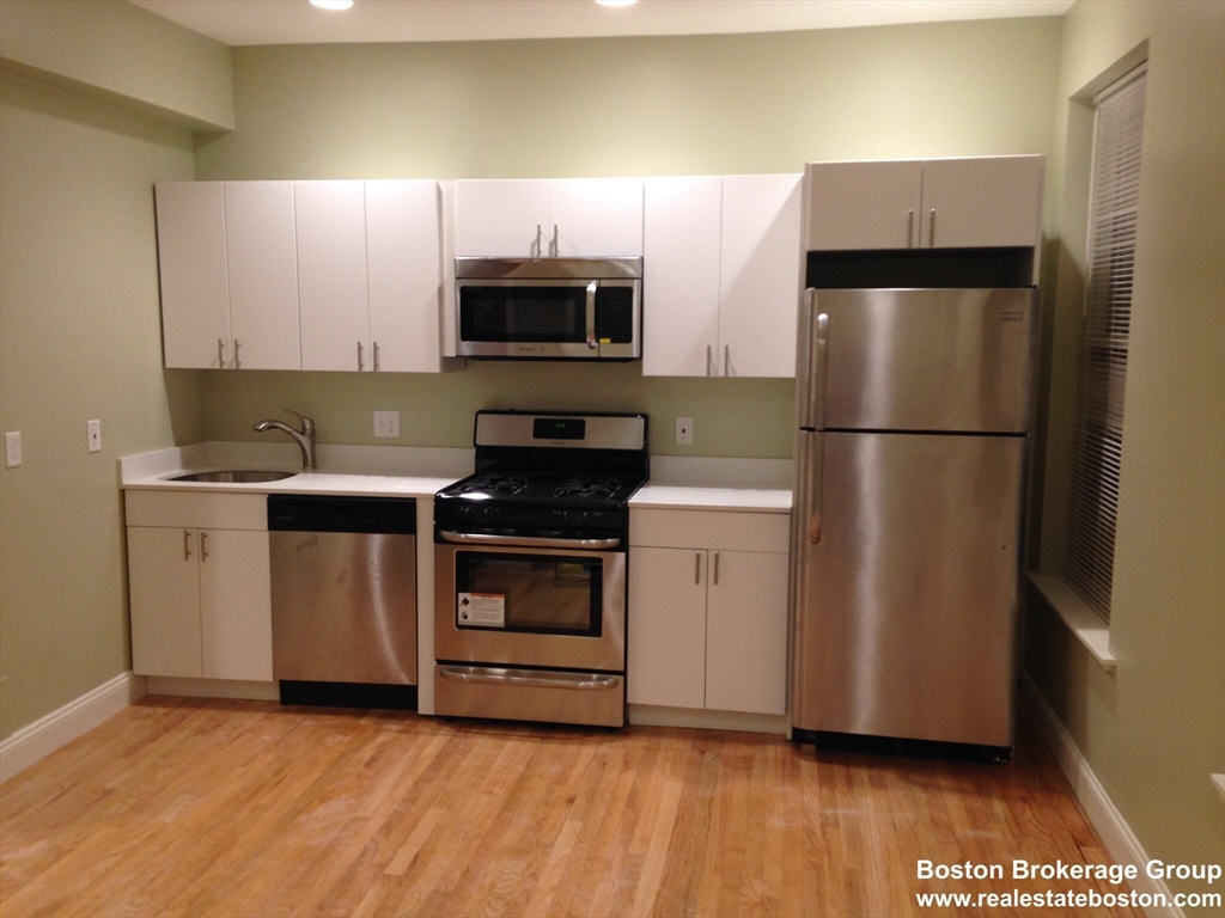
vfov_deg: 42.9
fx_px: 1168
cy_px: 459
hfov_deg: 55.4
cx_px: 612
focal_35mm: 33
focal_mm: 4.12
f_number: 2.4
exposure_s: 1/20
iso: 100
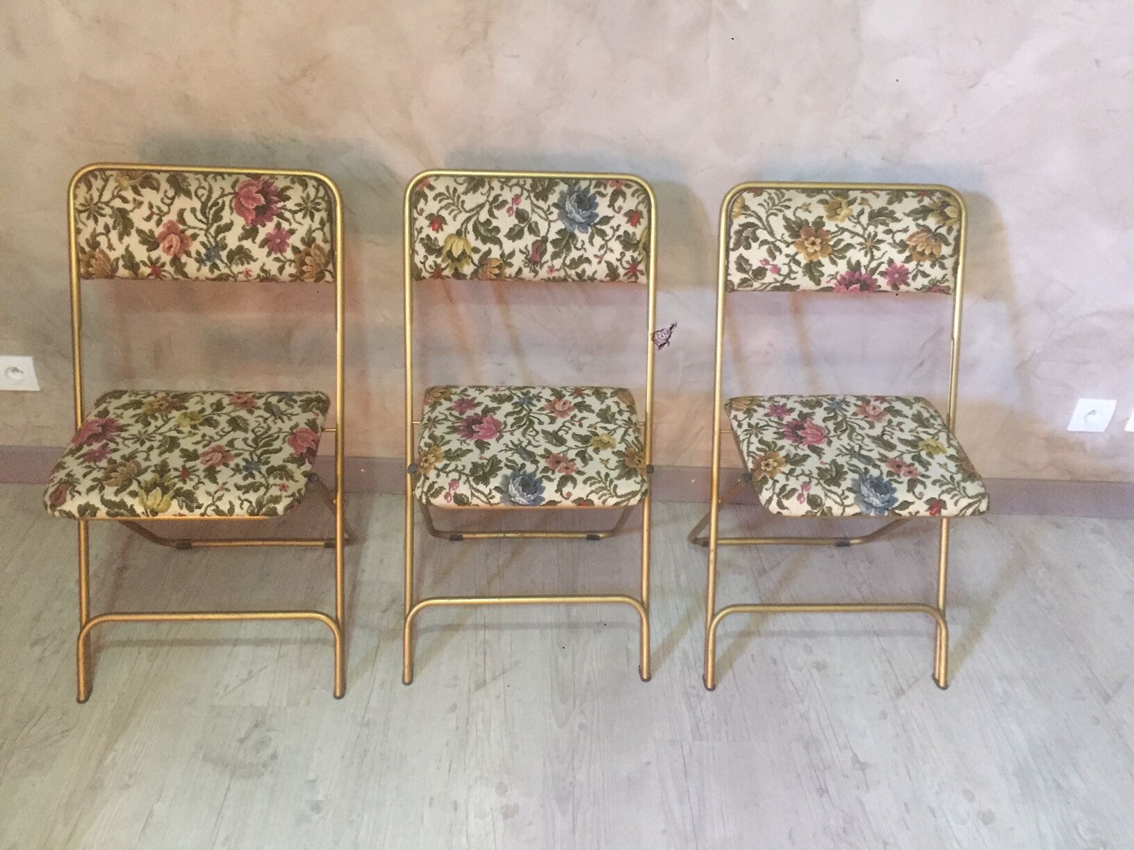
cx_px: 567
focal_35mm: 29
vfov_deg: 48.2
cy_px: 425
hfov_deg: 61.7
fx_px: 950
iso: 250
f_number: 2.2
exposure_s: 1/17
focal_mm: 4.15
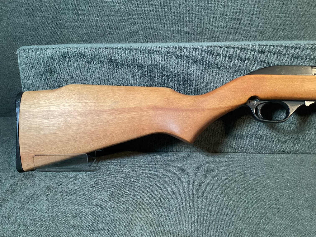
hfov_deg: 58.3
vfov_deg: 45.4
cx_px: 158
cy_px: 118
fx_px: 283
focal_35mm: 31
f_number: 2.4
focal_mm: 3.3
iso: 250
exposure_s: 1/60
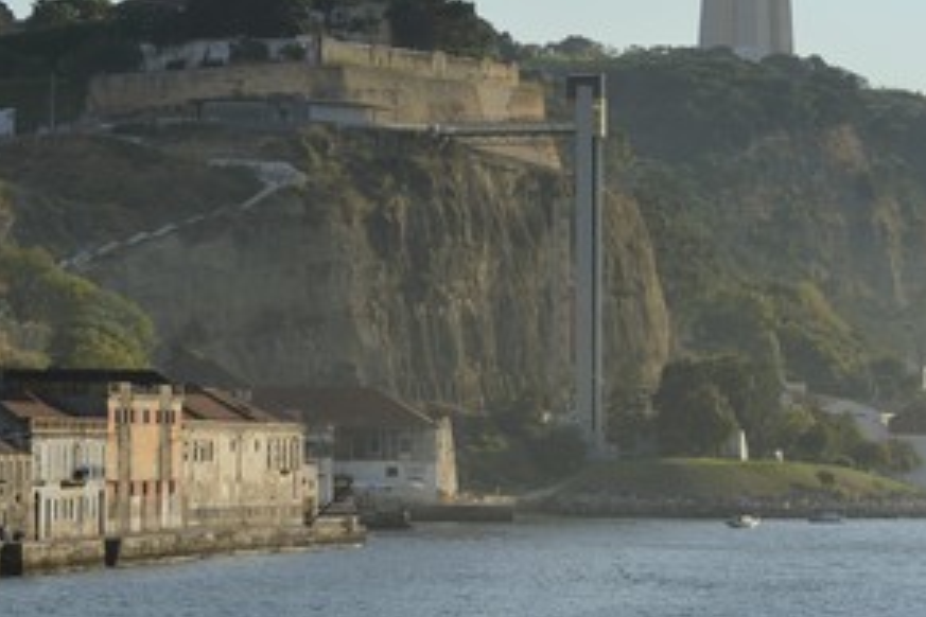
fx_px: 5941
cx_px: 337
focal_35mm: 231
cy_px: 184
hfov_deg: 8.9
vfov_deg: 5.9
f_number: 8
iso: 100
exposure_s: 1/400
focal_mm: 160
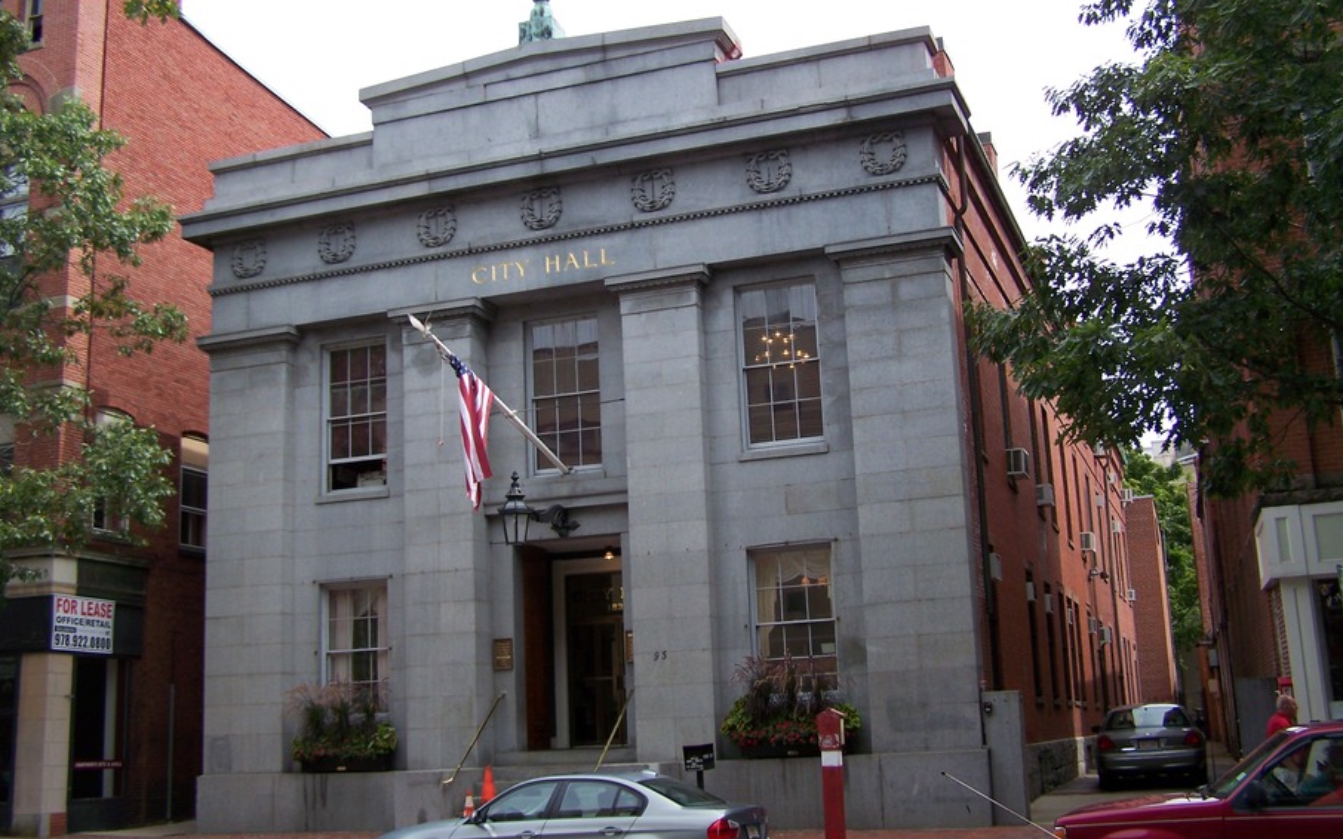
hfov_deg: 48.2
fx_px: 1500
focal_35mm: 41
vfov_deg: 31.2
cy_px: 377
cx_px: 679
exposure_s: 1/400
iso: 64
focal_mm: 6.3
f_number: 2.8
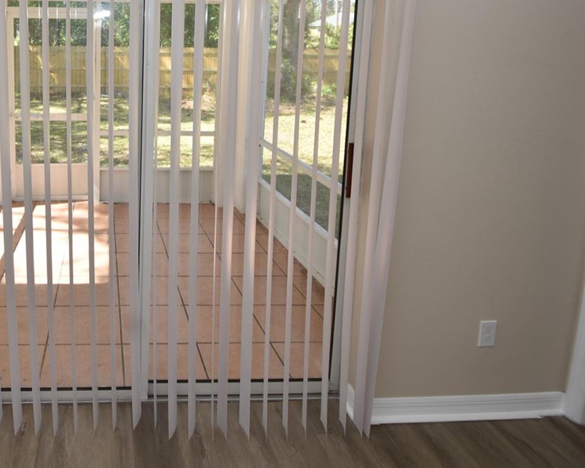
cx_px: 122
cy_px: 116
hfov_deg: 60.9
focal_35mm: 26
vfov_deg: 52.5
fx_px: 450
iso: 200
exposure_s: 1/100
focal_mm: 10
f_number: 5
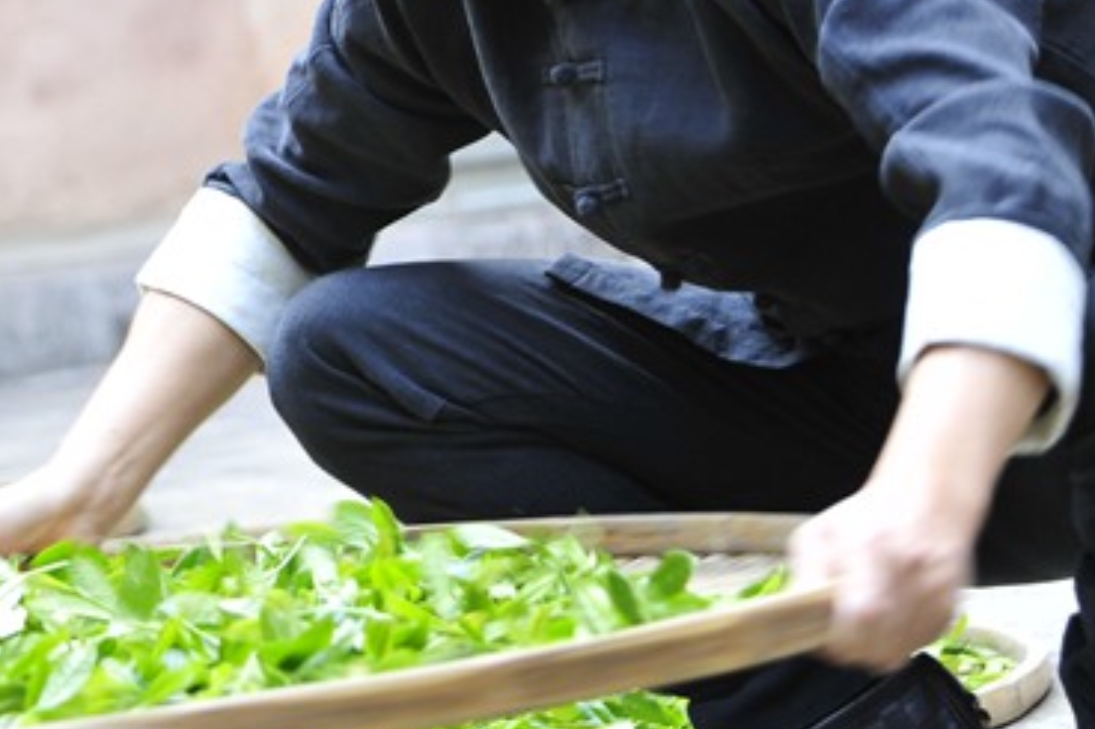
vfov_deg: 6.6
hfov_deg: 9.8
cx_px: 24
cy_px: 284
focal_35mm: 208
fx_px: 6324
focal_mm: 85
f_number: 4
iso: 200
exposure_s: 1/60
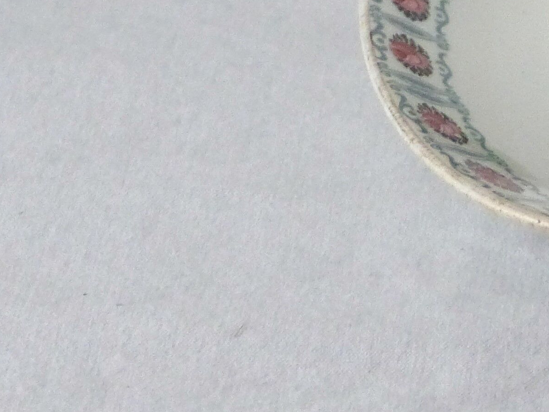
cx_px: 775
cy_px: -206
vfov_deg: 3.3
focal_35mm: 446
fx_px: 7074
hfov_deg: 4.4
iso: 400
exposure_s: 1/60
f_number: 2.8
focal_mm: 21.8
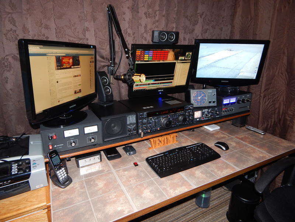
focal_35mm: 22
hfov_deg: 76.4
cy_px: 111
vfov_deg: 61.1
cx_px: 148
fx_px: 187
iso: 200
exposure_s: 1/30
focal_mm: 4
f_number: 3
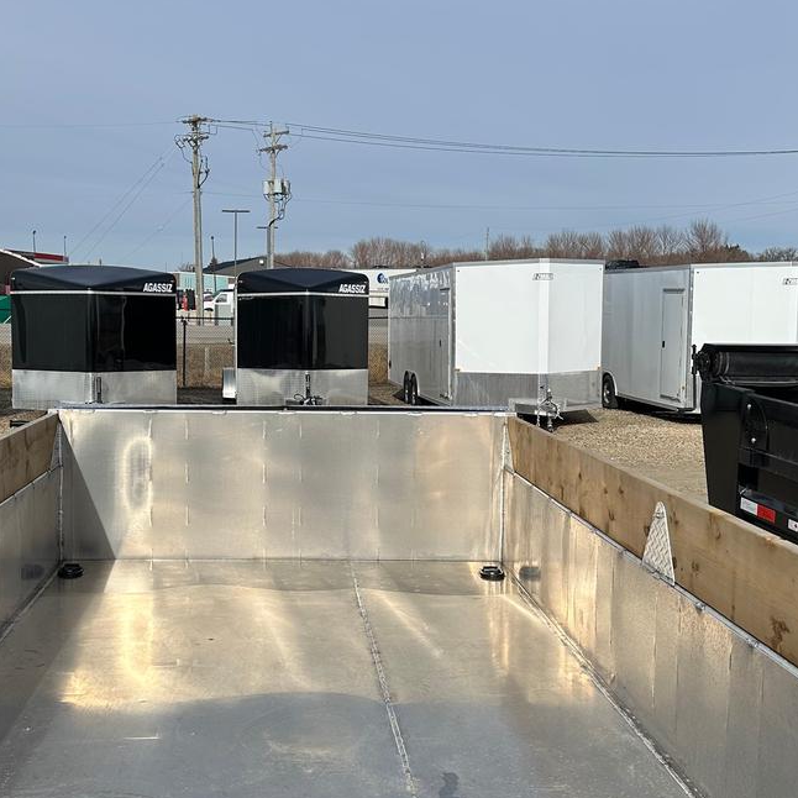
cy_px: 430
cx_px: 311
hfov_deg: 39.8
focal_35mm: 42
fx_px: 1095
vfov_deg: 40.0
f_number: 1.78
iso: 80
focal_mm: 6.86
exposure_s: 1/7576
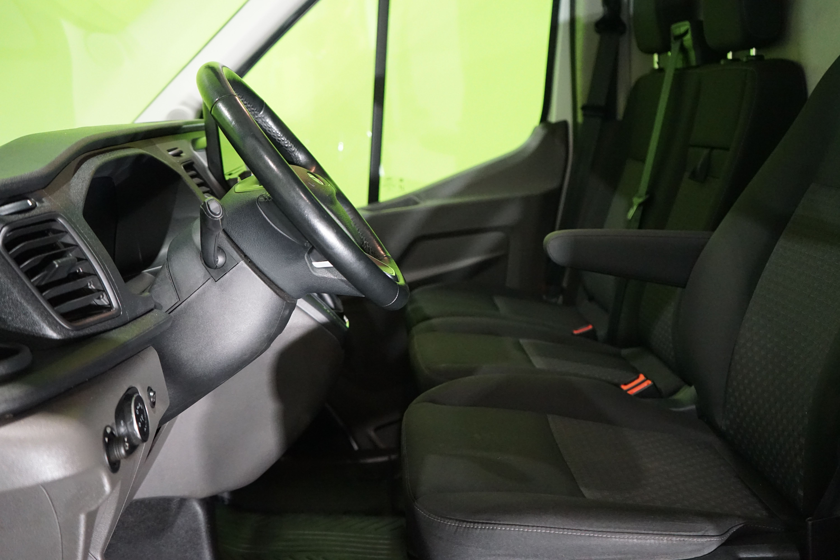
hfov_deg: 50.7
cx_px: 420
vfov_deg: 35.1
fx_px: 887
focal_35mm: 38
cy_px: 280
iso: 6400
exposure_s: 1/125
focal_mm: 38
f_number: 4
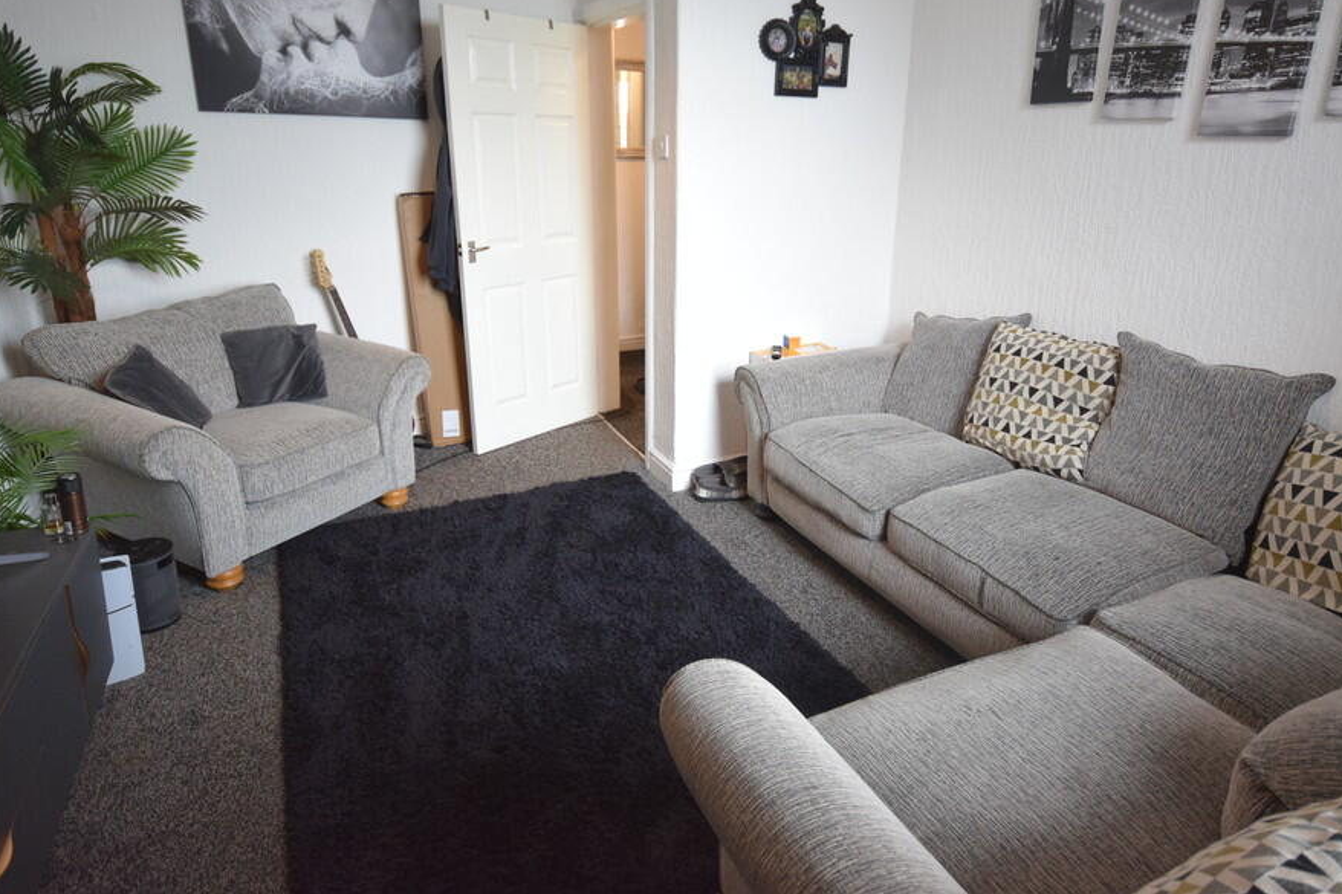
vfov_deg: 59.2
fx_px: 783
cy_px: 378
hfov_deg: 81.2
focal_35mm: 21
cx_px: 700
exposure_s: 1/60
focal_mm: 12
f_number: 4.5
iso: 1400
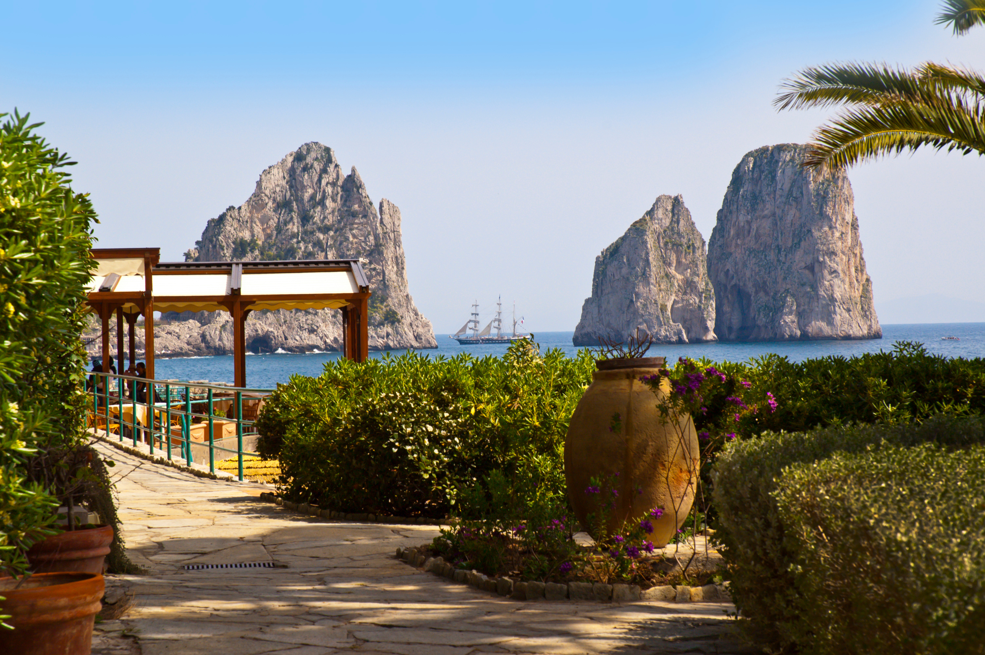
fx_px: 2665
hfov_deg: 20.9
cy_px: 328
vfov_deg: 14.0
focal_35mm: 98
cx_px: 492
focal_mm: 65
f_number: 9
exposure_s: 1/320
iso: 200
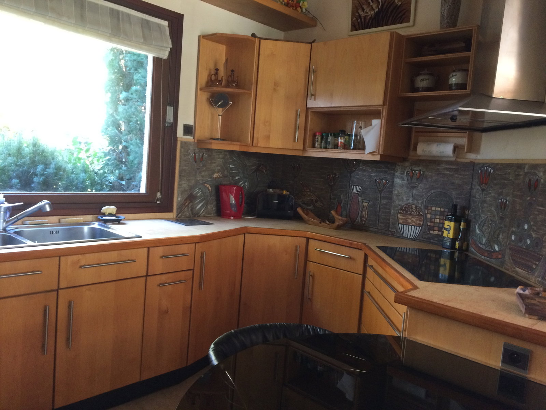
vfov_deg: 48.2
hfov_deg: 61.7
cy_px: 205
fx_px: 457
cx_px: 273
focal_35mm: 29
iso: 250
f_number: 2.2
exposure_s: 1/33
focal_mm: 4.15
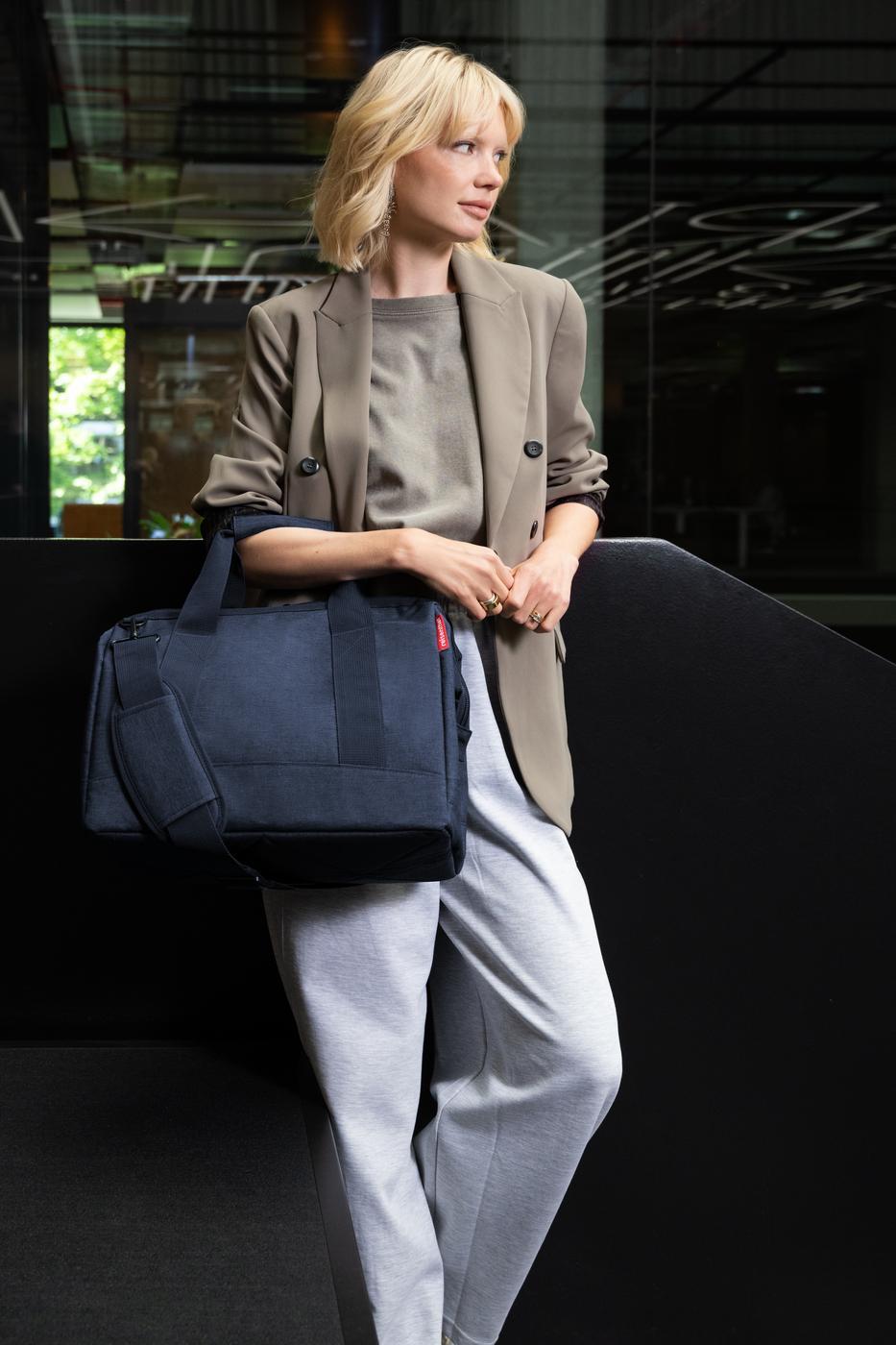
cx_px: 448
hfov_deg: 30.5
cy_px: 672
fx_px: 1643
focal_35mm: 44
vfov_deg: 44.5
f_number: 5
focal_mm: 44
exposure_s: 1/200
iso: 1250
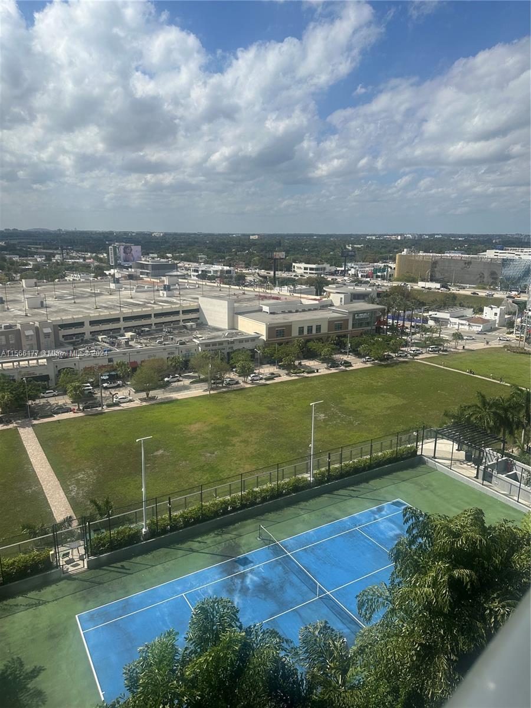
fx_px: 491
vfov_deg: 71.6
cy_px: 354
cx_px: 266
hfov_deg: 56.8
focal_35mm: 24
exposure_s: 1/7576
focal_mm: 6.86
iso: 80
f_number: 1.78
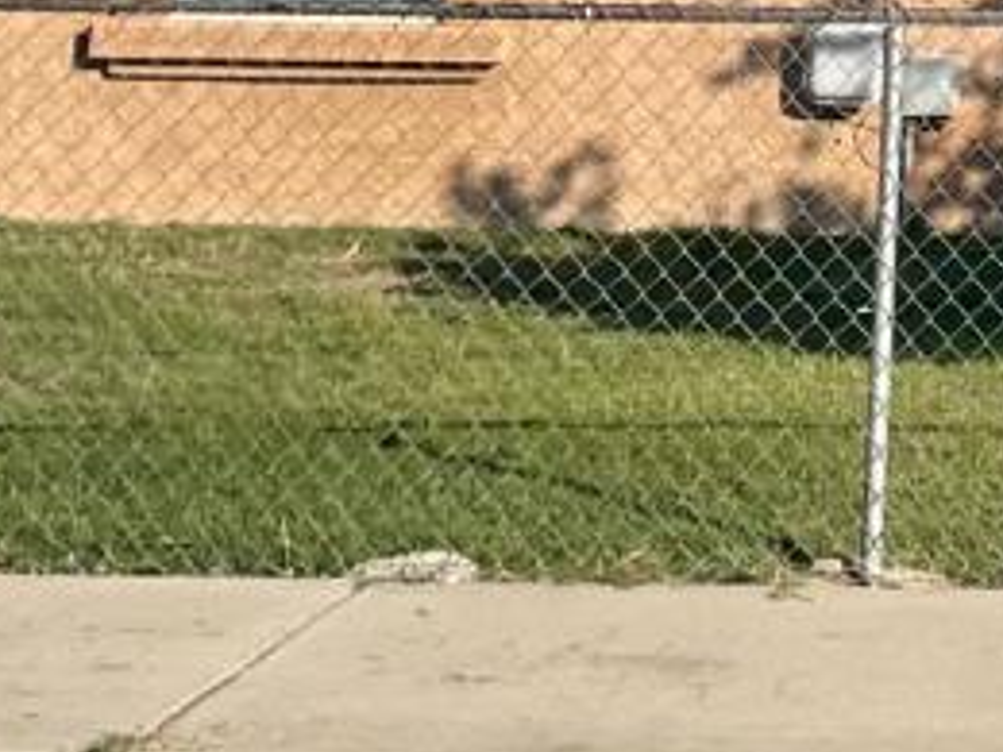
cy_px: -997
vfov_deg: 9.0
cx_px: 1975
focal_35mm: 150
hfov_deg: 11.8
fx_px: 4346
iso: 32
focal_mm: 4.2
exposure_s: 1/2564
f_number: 1.6
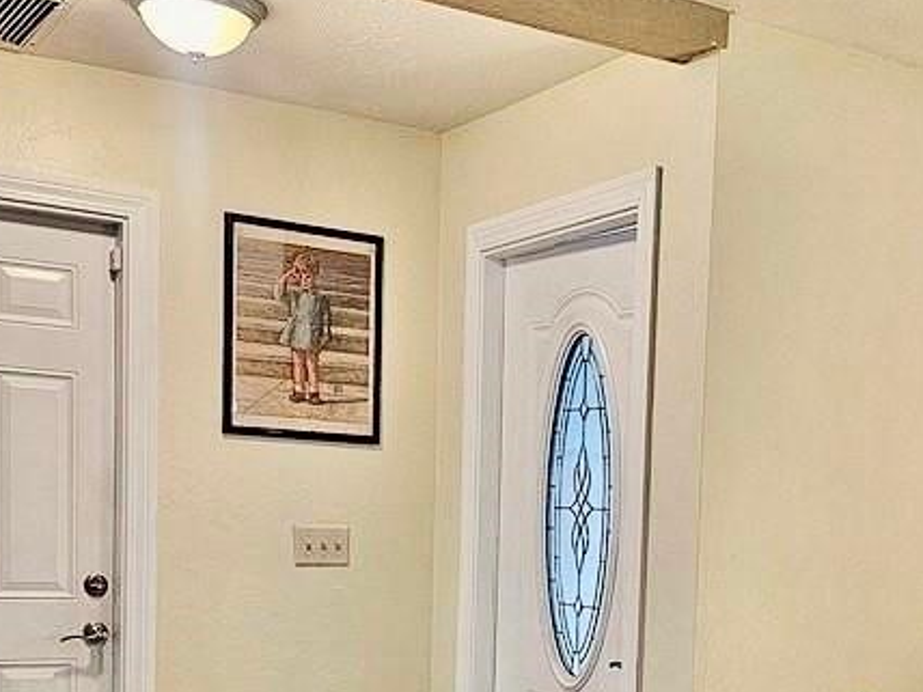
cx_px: 692
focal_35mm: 55
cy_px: 640
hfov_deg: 34.2
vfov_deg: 25.6
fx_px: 1467
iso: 800
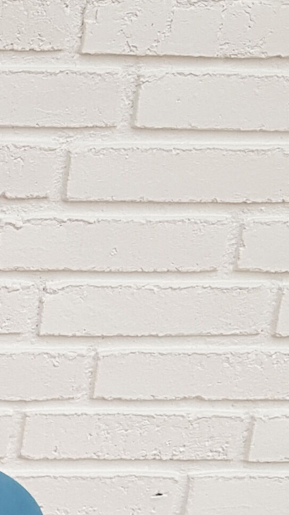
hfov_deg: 9.2
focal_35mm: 119
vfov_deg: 17.3
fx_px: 1621
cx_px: -404
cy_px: 600
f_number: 1.7
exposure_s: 1/100
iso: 64
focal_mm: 4.2
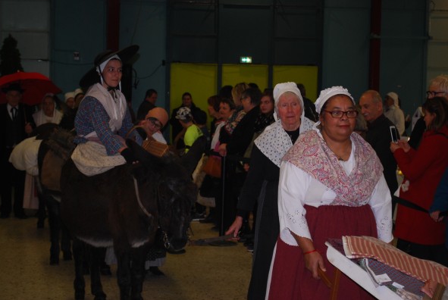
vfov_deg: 17.6
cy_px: 138
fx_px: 972
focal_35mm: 78
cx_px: 218
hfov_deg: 26.0
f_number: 5.6
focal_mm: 48
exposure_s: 1/60
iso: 360
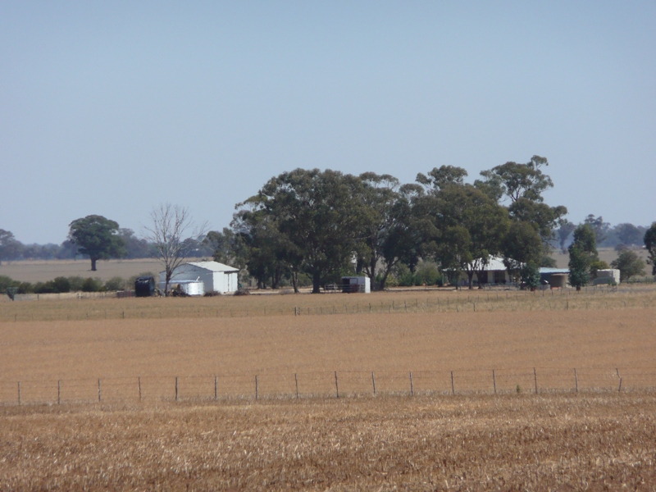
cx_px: 328
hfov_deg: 7.1
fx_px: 5306
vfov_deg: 5.3
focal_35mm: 280
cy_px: 246
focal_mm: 46
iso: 100
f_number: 4.9
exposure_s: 1/640
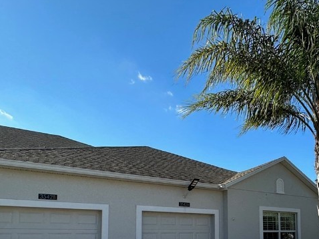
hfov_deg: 56.8
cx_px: 242
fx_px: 276
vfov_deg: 42.7
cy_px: 217
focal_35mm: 30
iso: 40
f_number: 2.2
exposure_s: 1/1062
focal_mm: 2.22
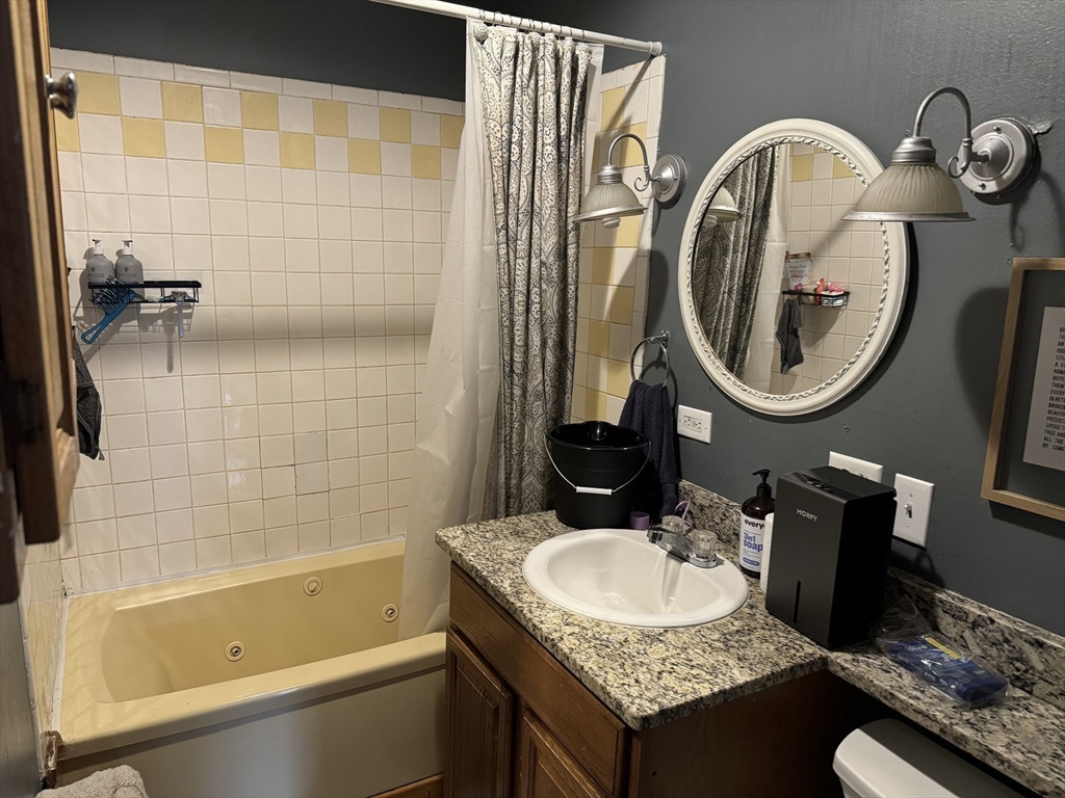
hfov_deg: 71.6
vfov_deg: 56.8
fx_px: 738
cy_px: 399
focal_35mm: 24
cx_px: 532
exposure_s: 1/60
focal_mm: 6.76
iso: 500
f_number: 1.78
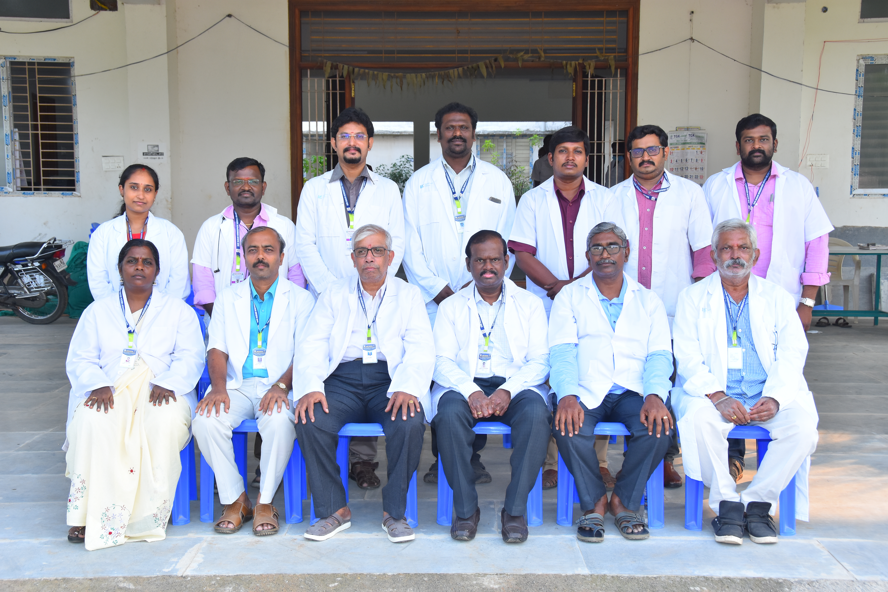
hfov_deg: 41.1
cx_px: 444
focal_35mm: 48
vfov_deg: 28.1
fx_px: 1184
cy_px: 296
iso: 400
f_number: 8
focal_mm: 32
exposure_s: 1/125
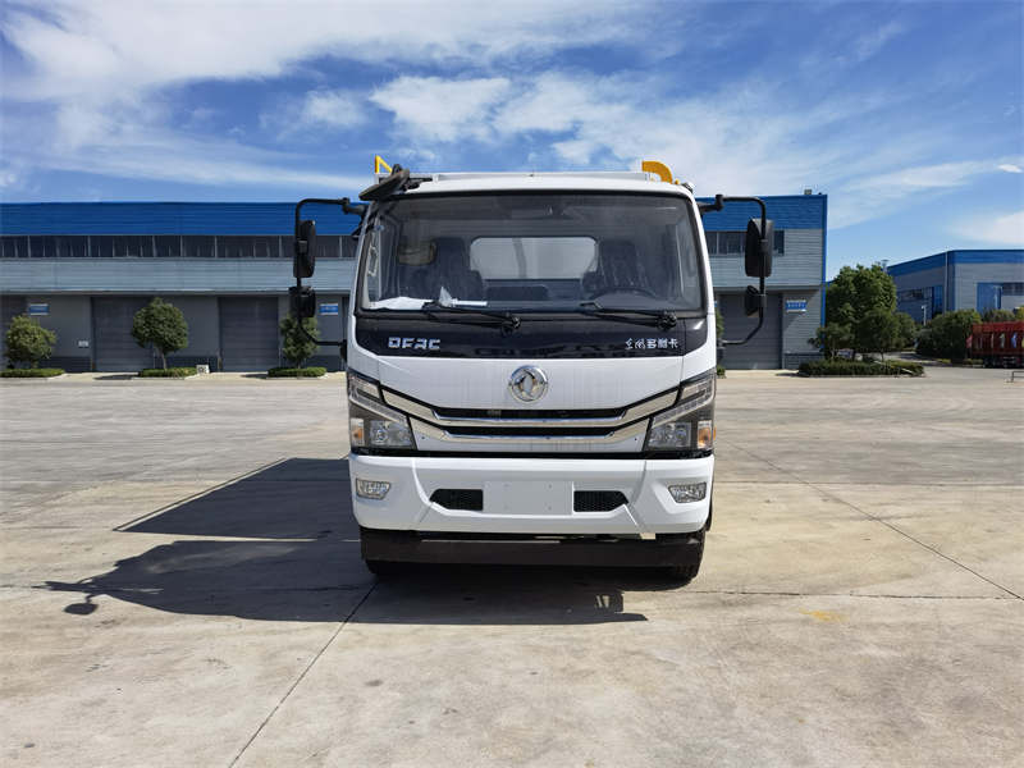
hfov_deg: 65.3
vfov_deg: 51.4
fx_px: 799
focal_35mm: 27
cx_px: 512
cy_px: 384
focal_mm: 6.67
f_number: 1.9
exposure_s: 1/5435
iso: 50
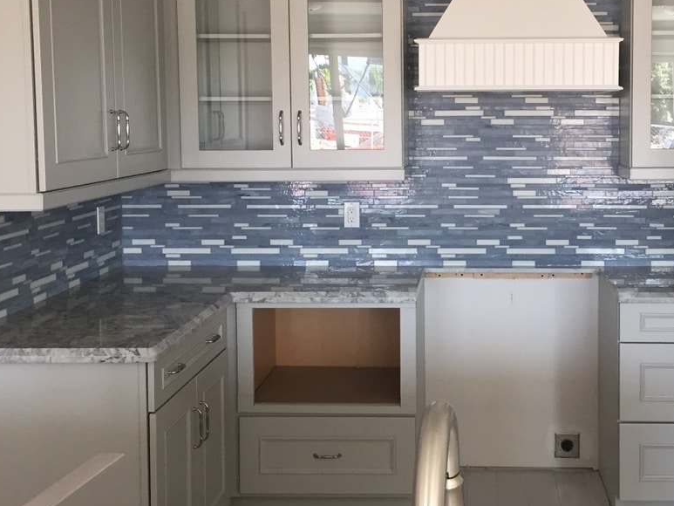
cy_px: 193
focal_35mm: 50
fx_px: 974
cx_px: 459
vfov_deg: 29.0
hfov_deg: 37.7
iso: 40
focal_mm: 4.15
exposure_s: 1/30
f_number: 2.2
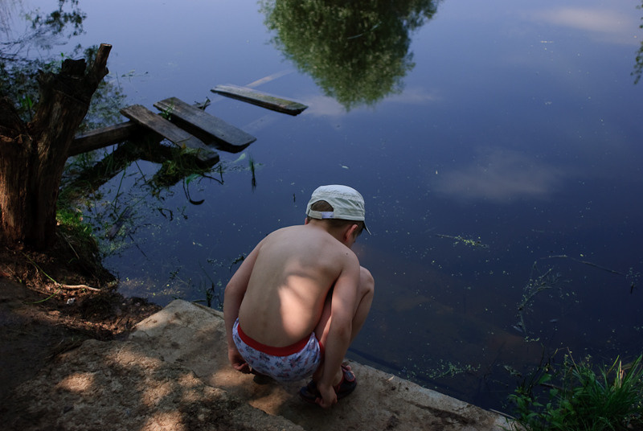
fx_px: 644
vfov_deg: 37.0
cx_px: 322
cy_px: 216
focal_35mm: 36
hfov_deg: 53.1
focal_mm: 24
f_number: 2.8
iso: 100
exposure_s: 1/800
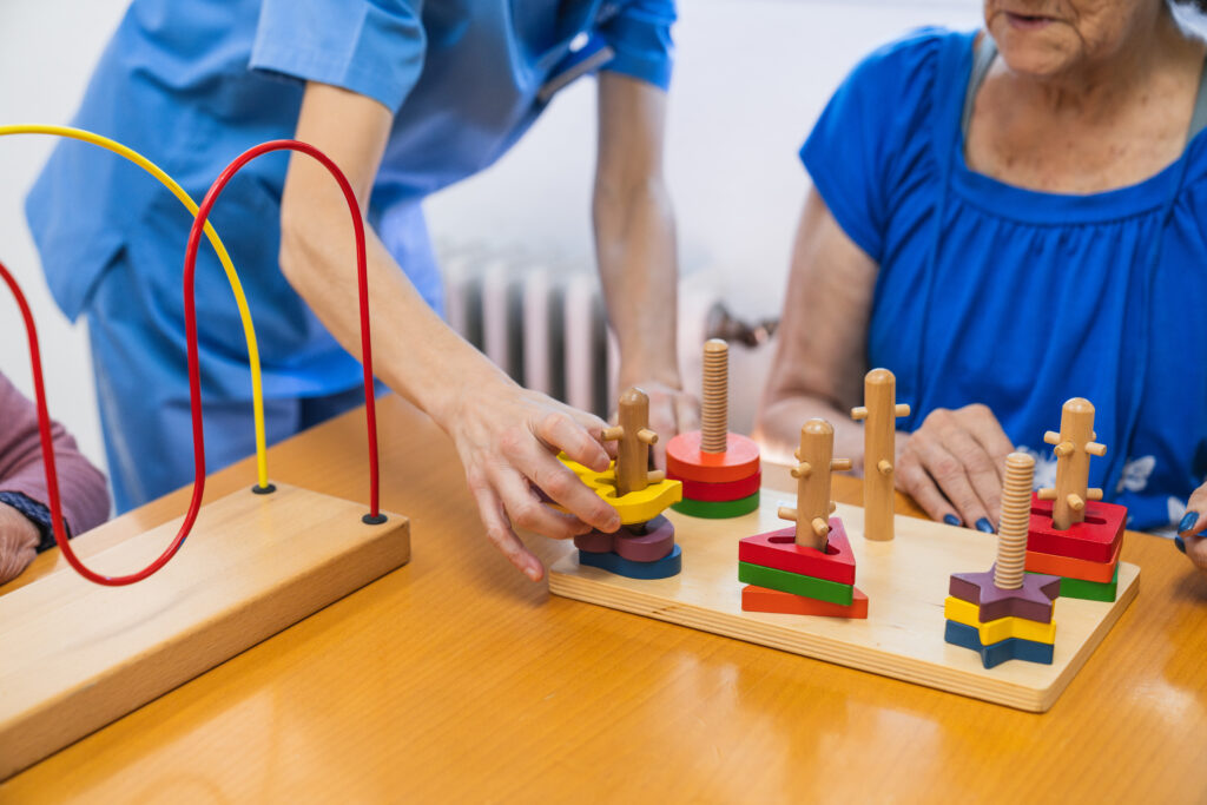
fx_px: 1811
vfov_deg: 25.1
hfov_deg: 36.9
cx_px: 604
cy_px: 402
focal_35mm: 54
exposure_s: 1/250
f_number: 3.2
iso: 1250
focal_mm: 54
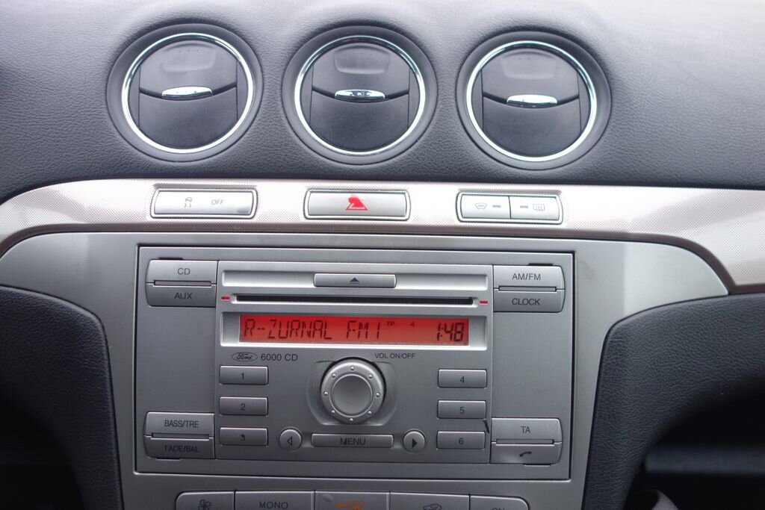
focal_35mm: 28
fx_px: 595
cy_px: 255
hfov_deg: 65.5
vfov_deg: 46.4
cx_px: 382
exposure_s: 1/50
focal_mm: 10.4
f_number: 1.8
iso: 125
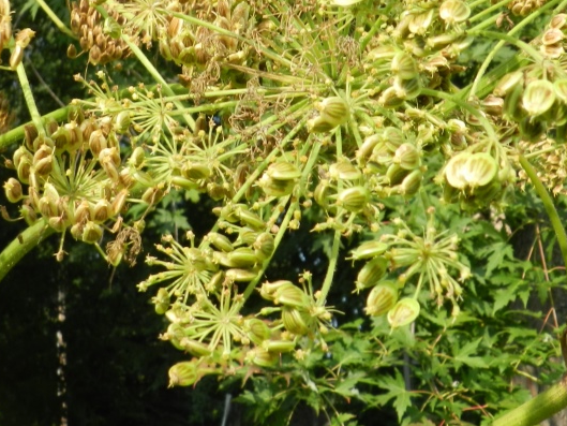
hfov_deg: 22.0
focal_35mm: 89
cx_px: 230
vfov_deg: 16.4
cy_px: 32
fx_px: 1458
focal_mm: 8.1
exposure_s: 1/400
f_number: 4.5
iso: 160
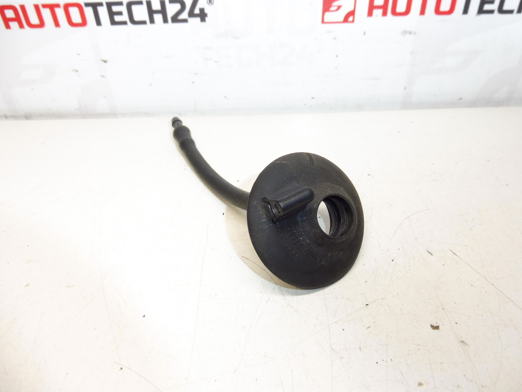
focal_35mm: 24
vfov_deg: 56.8
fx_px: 362
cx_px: 261
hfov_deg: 71.6
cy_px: 196
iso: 200
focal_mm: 4.3
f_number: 3.5
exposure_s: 1/160
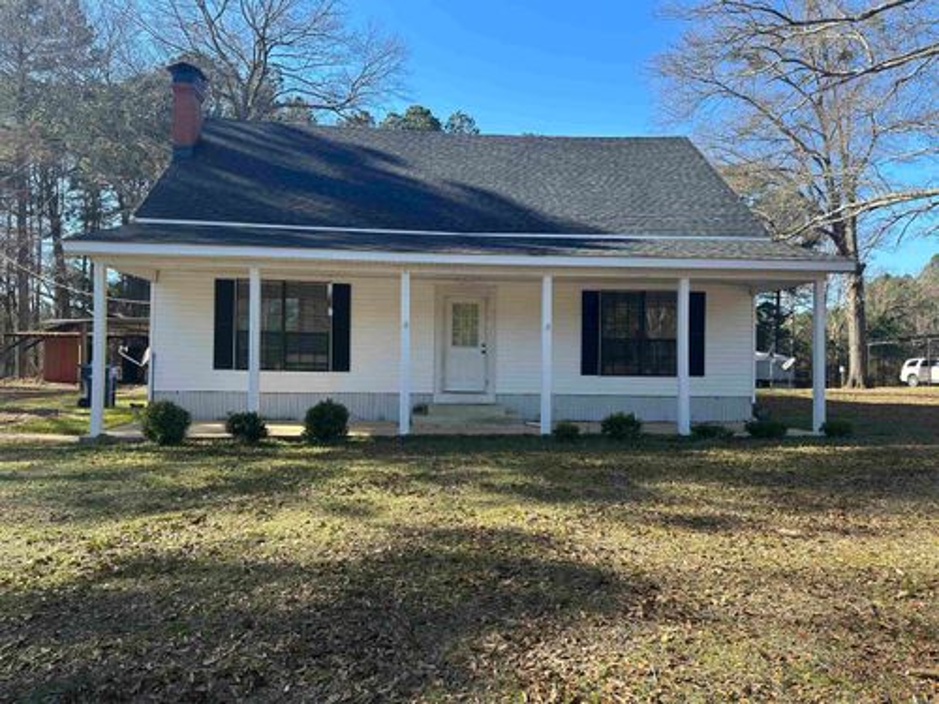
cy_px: 352
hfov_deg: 71.6
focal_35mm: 24
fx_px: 651
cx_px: 470
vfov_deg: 56.8
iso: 80
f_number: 1.78
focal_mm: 6.86
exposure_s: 1/1029
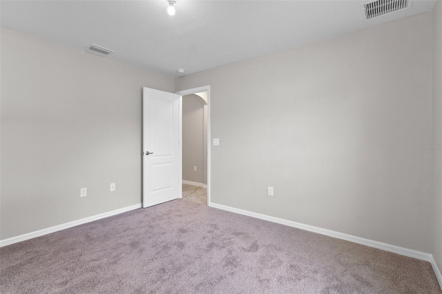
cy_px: 147
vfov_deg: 72.0
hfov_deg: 95.0
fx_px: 203
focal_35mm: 16
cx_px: 221
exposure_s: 1/1.67
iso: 640
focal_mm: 11
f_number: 8
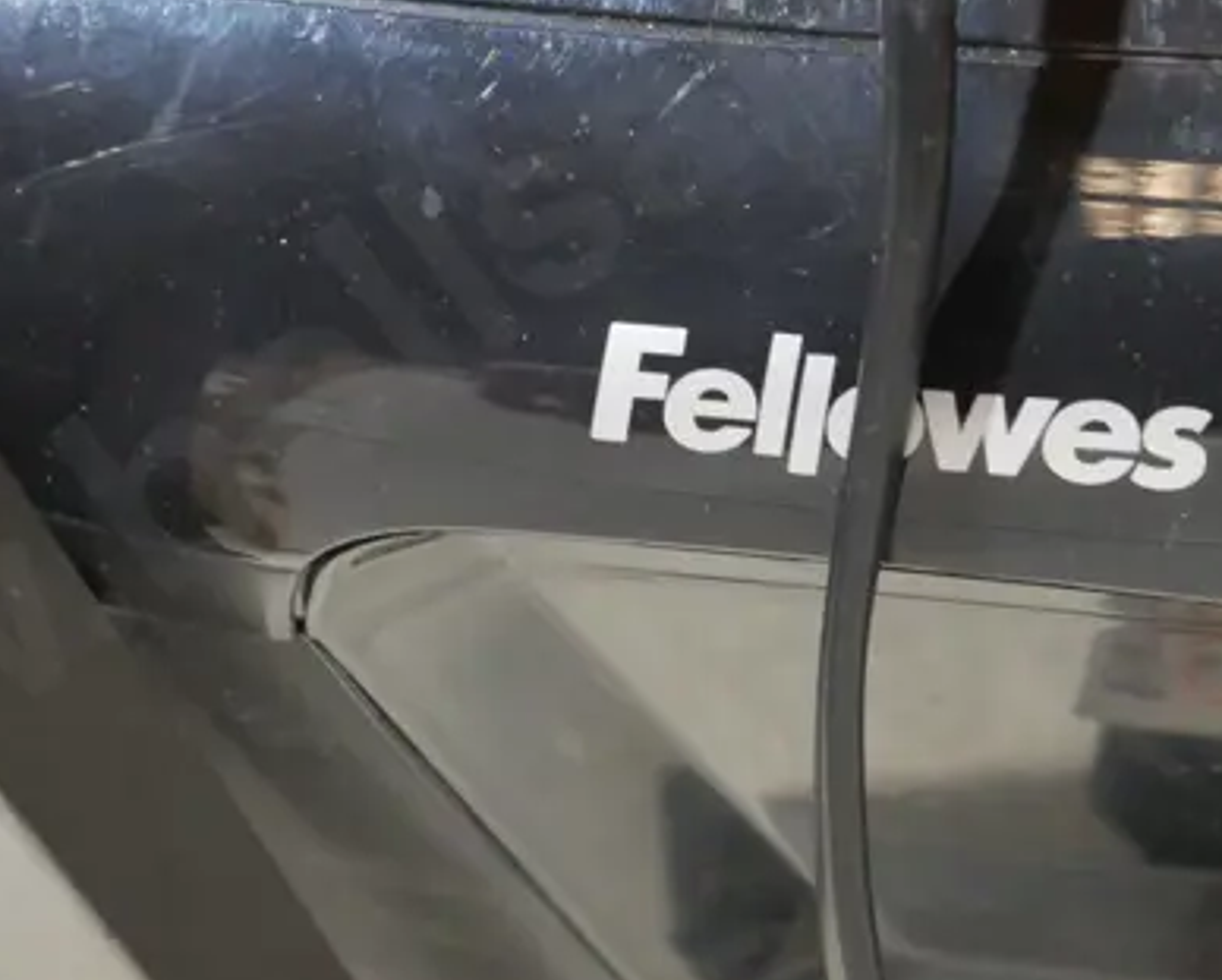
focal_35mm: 139
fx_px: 5031
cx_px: 816
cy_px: 20
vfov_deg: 11.0
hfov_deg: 13.8
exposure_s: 1/60
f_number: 5.3
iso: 2000
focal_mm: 27
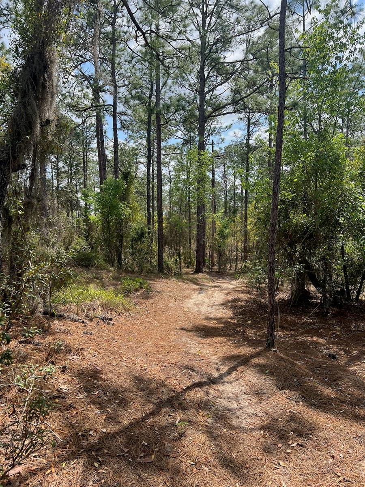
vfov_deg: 67.3
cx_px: 182
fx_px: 366
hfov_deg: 53.1
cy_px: 244
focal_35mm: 26
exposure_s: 1/2208
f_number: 1.5
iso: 50
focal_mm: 5.7
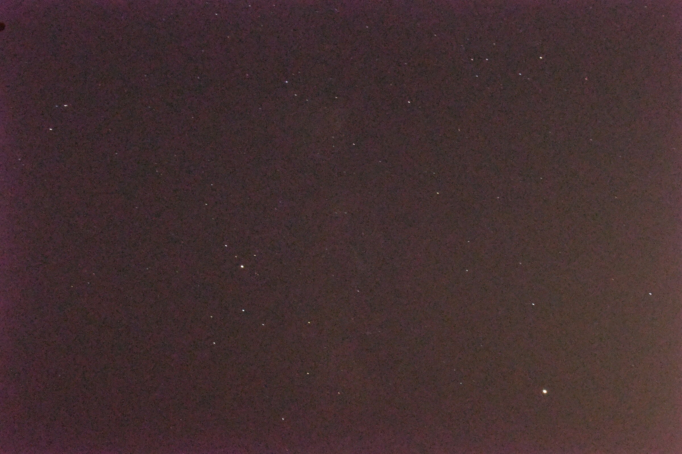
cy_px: 227
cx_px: 341
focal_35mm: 30
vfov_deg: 43.6
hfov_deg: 61.9
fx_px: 568
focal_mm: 20
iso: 25600
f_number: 16
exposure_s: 30
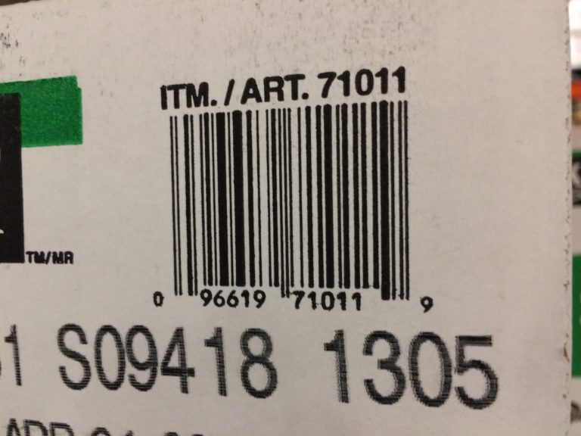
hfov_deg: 61.7
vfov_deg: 48.2
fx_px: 487
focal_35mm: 29
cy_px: 218
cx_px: 290
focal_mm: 4.15
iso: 250
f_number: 2.2
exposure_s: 1/33
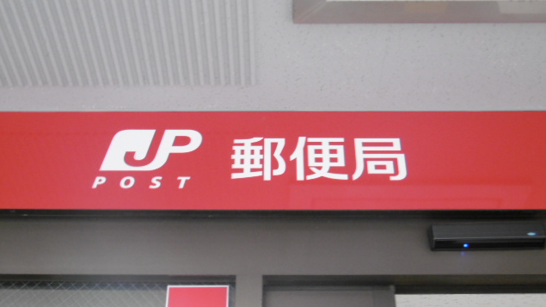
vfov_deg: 21.4
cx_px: 272
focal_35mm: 56
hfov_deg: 37.2
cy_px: 138
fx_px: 811
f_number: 4
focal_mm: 9.2
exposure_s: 1/60
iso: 320
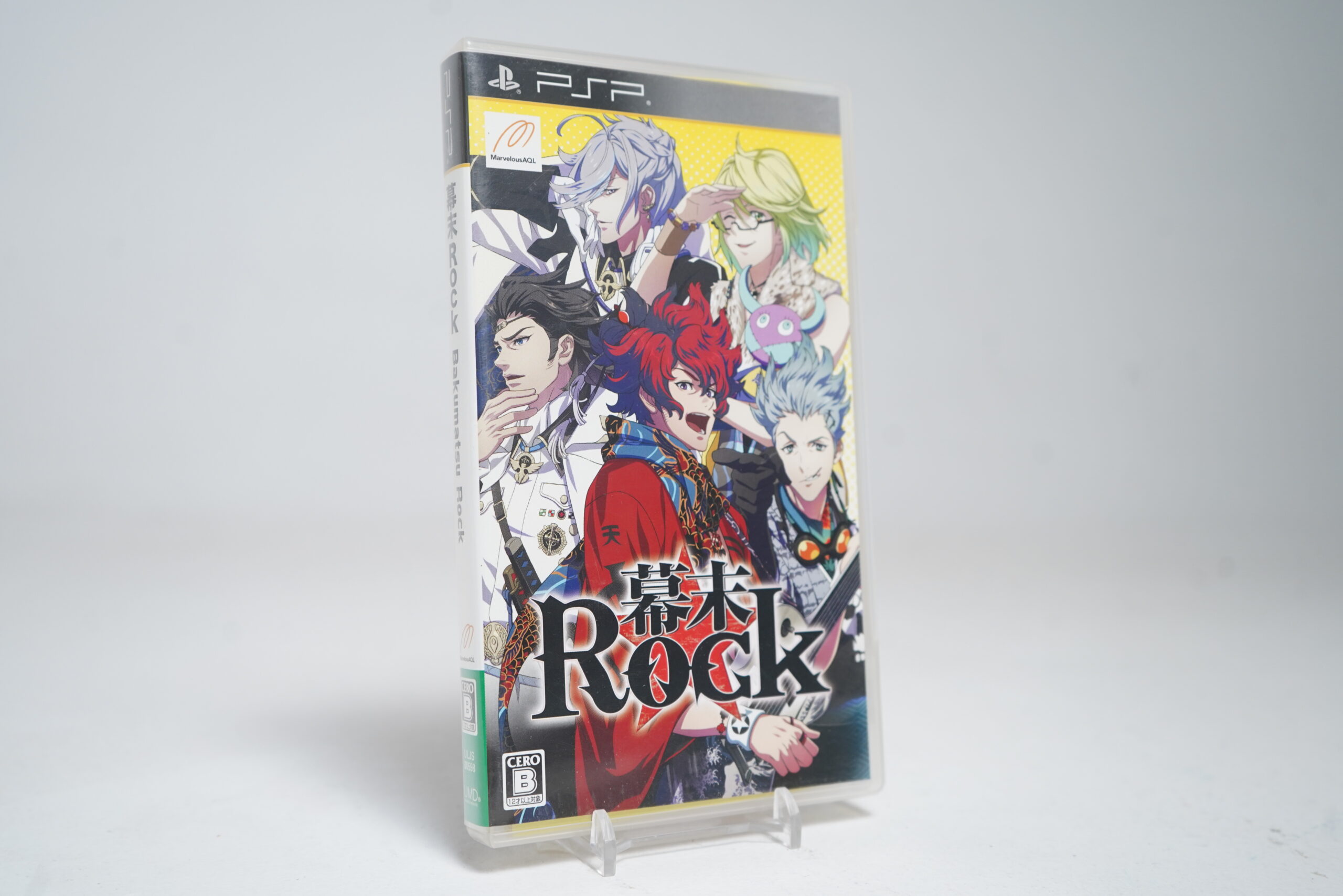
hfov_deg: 50.7
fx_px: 1418
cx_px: 672
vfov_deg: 35.1
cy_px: 448
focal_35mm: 38
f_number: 5
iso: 640
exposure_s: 1/40
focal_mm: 38
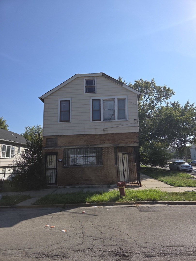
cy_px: 130
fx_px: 174
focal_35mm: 23
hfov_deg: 58.9
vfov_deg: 73.9
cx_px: 98
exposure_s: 1/1930
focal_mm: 5.4
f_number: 1.8
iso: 25
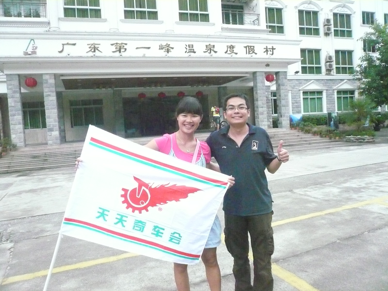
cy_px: 146
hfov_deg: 63.4
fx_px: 314
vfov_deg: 49.7
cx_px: 194
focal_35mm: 28
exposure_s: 1/800
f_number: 2.8
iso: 1250
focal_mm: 4.6
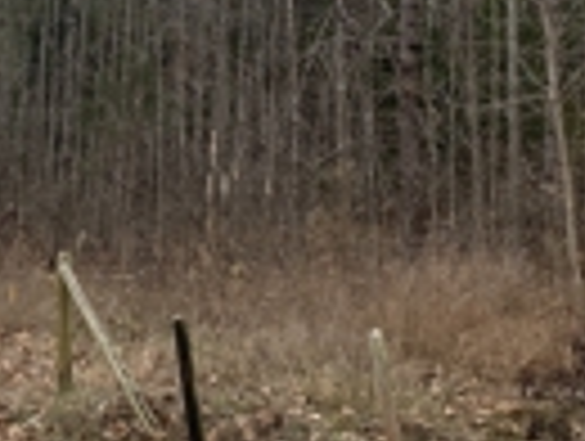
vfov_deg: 18.1
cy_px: 18
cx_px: 18
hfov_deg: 23.5
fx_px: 1354
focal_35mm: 80
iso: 32
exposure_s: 1/666
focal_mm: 4.25
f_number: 1.8
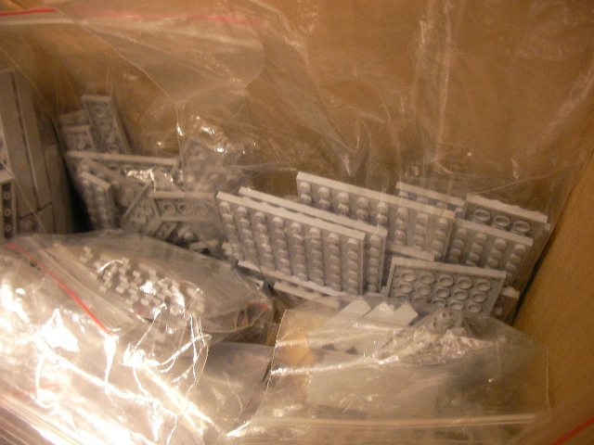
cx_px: 297
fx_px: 652
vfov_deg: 37.7
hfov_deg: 49.0
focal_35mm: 38
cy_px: 222
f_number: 3.5
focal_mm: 6.3
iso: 200
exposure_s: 1/3.4
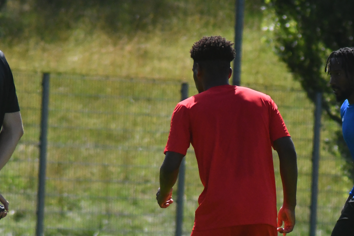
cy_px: 219
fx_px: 8958
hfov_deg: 2.3
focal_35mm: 911
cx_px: 248
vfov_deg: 1.5
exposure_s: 1/5000
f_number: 9
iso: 2500
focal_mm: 300
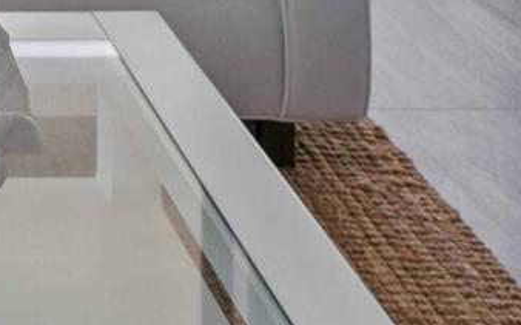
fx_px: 1490
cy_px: -578
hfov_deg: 17.4
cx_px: -314
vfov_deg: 10.0
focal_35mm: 105
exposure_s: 1/25
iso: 100
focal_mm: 17
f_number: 5.6
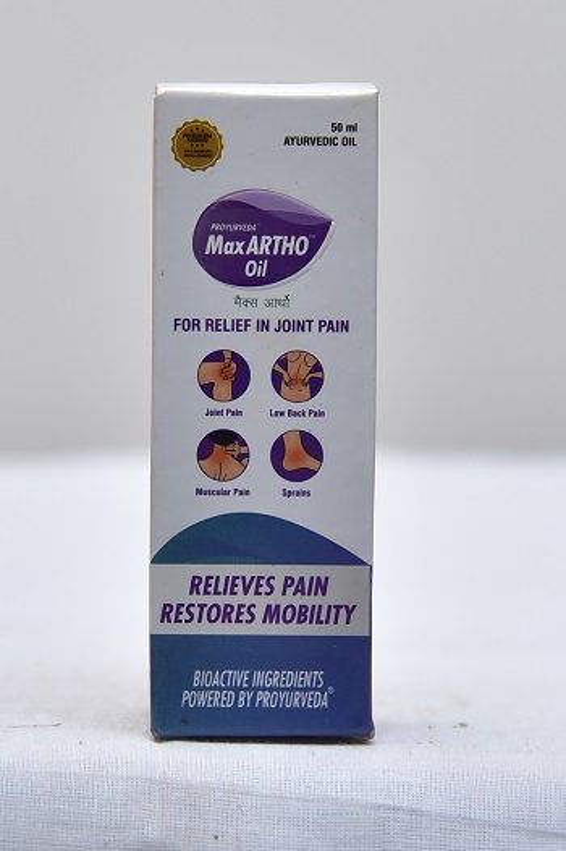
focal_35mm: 78
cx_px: 283
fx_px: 1842
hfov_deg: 17.5
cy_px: 426
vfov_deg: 26.0
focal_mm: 78
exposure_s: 1/125
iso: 1600
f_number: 4
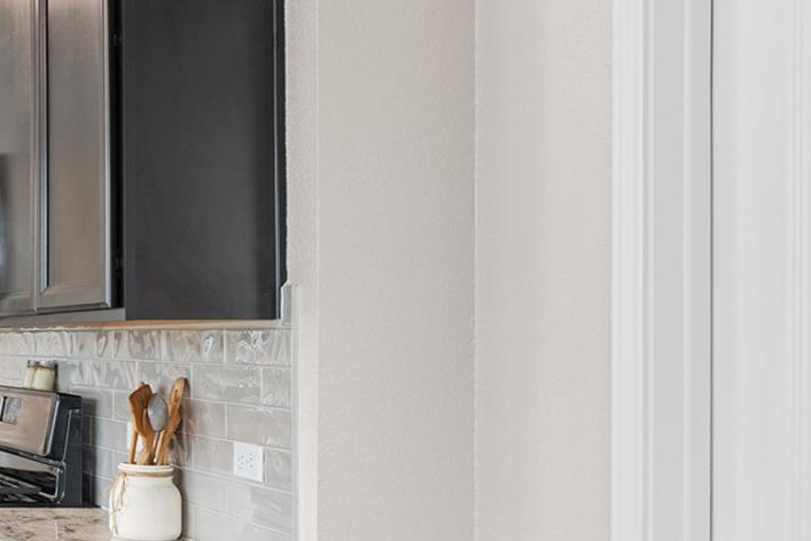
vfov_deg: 24.6
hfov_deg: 27.7
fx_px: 1239
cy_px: 336
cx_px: -332
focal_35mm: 55
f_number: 8
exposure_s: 1/3
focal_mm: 19
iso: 800
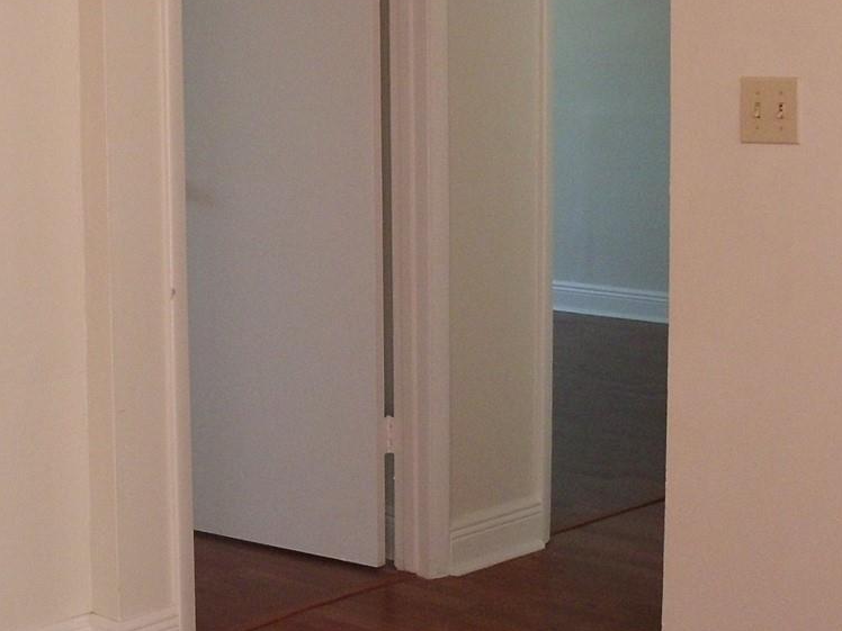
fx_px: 1873
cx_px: 251
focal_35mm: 77
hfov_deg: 25.1
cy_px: 264
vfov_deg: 19.1
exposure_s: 1/100
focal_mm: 6.3
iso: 200
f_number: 2.9
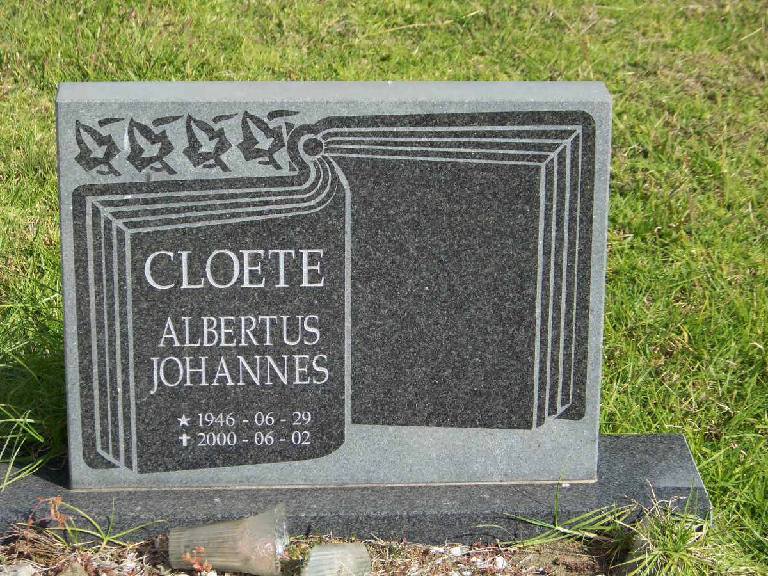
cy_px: 288
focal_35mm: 116
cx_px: 384
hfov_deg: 17.0
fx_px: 2574
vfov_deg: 12.8
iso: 64
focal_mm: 19.3
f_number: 3.2
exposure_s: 1/640
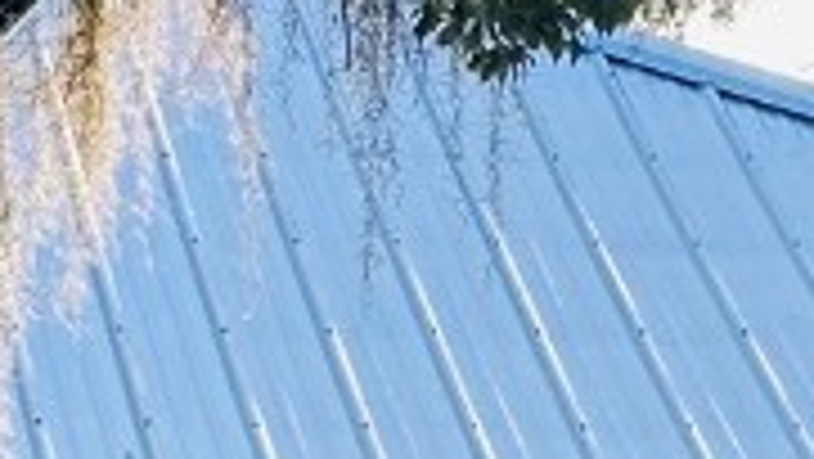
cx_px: 315
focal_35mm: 296
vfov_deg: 4.0
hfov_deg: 7.3
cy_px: 1148
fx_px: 6392
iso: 64
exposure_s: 1/663
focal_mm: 6.86
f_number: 1.78
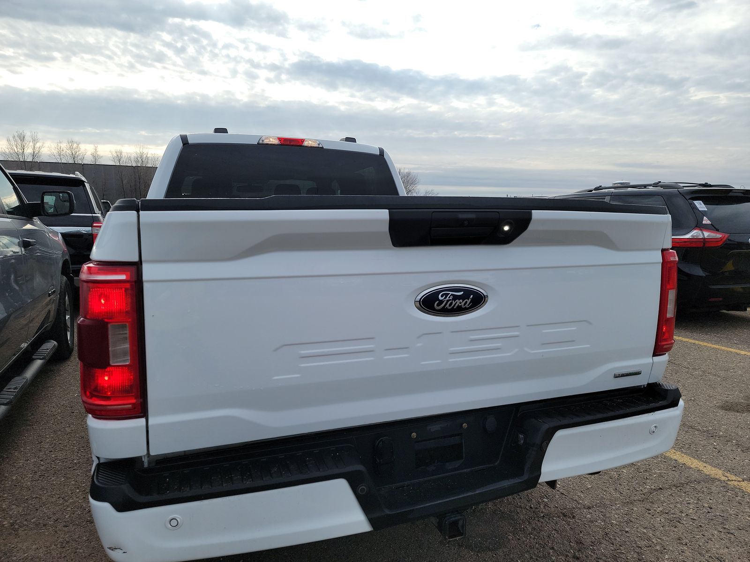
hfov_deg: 71.6
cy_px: 281
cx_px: 375
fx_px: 520
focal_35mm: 24
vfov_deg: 56.8
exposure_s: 1/682
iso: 50
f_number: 1.8
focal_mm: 6.7
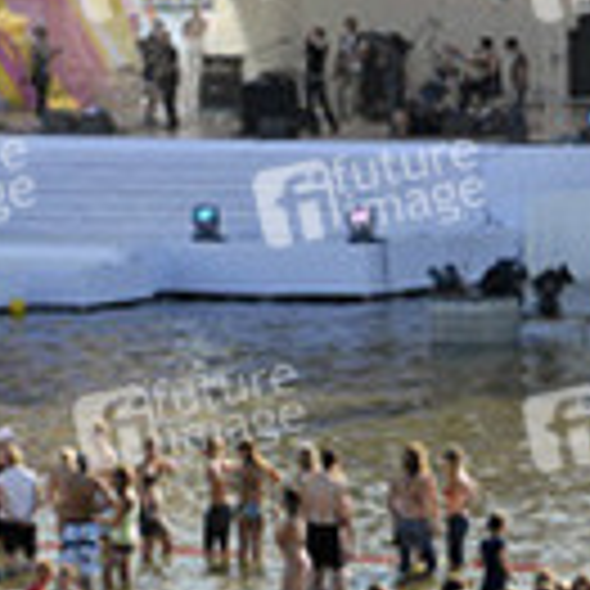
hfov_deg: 5.3
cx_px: 694
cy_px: 81
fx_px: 6314
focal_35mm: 327
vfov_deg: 5.3
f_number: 10
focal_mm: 75
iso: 500
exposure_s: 1/400
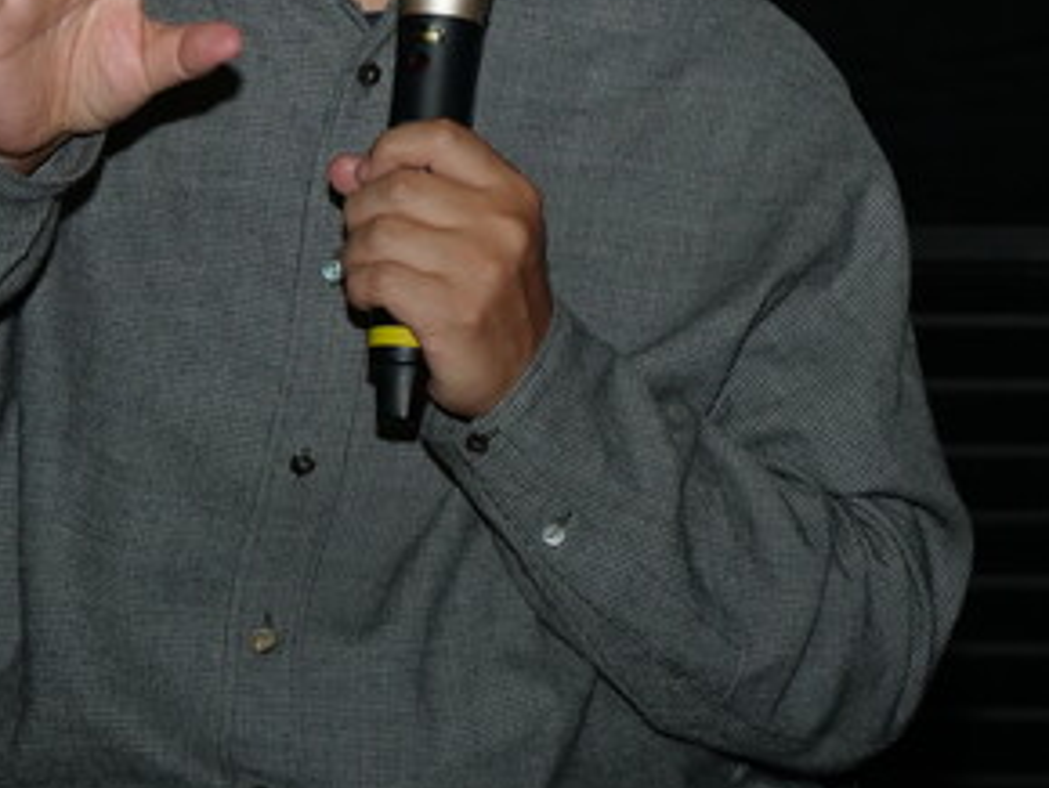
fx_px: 7643
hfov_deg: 7.9
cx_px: 420
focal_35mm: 252
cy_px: 4
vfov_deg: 5.9
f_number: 5.6
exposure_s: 1/80
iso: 640
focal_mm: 61
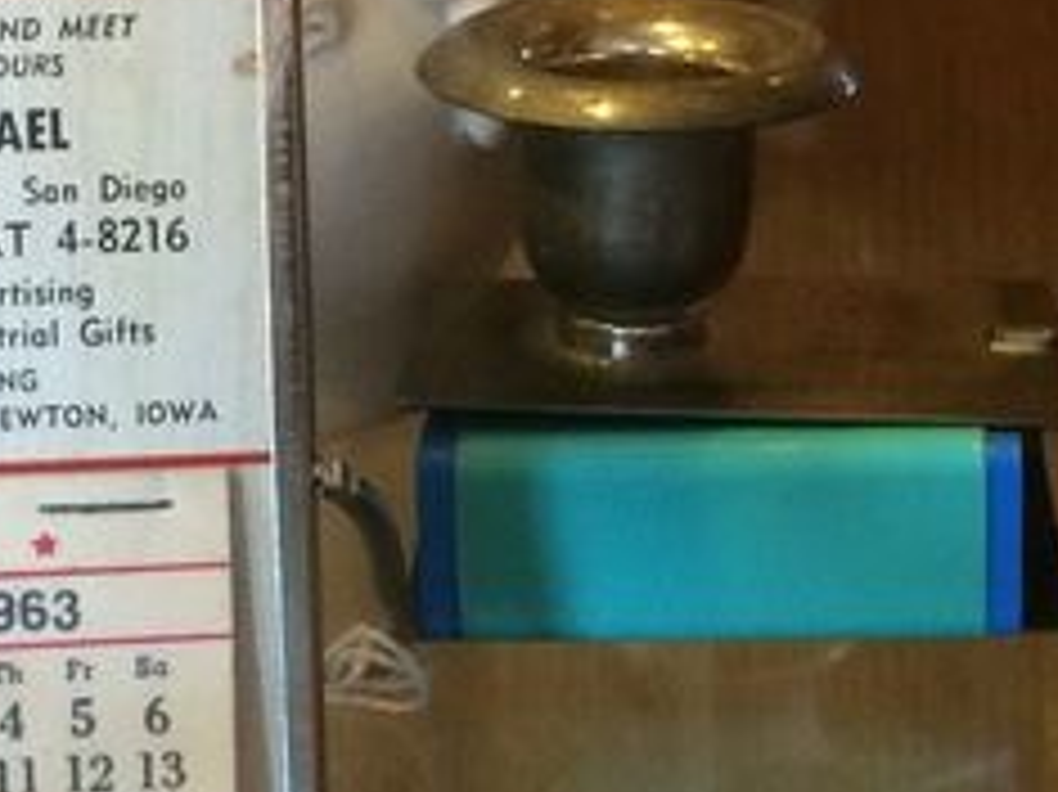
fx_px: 3513
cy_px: 151
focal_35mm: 115
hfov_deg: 17.1
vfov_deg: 12.8
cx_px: 729
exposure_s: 1/30
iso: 250
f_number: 2.2
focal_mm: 4.12
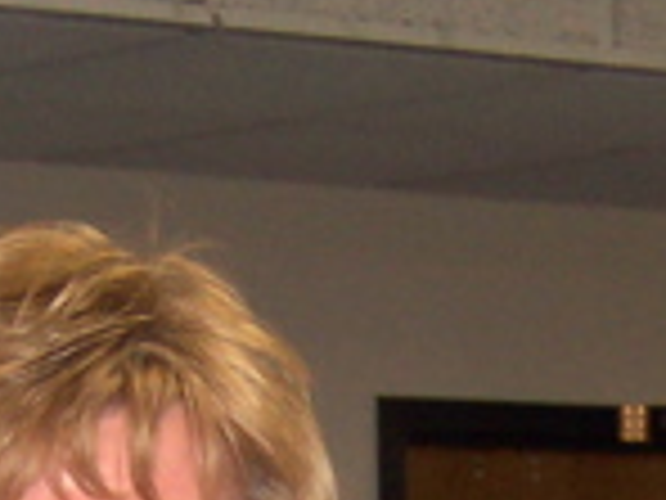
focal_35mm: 358
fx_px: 6888
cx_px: 612
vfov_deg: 4.1
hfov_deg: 5.5
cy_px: 1077
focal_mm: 12.8
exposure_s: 1/90
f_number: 4
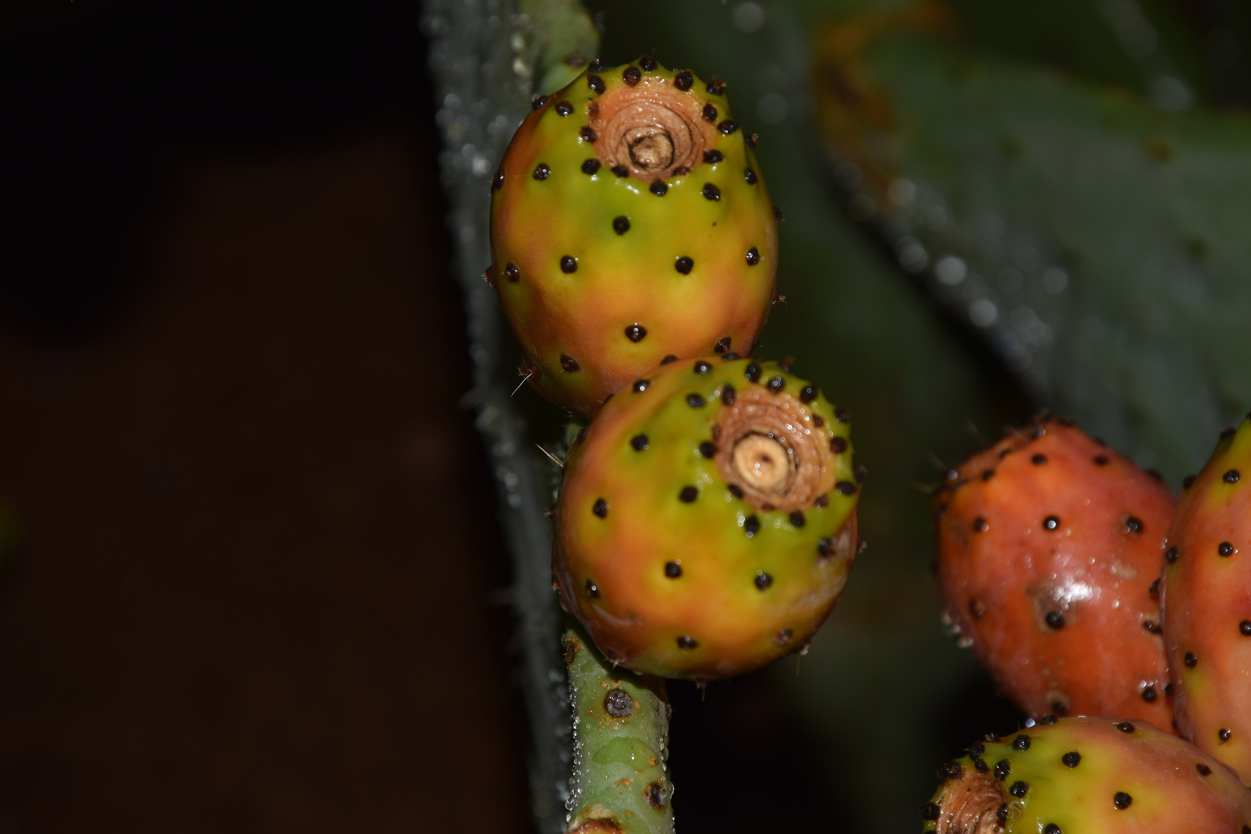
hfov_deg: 13.0
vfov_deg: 8.7
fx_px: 5473
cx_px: 626
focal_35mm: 158
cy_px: 417
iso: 100
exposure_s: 1/60
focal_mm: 105
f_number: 8
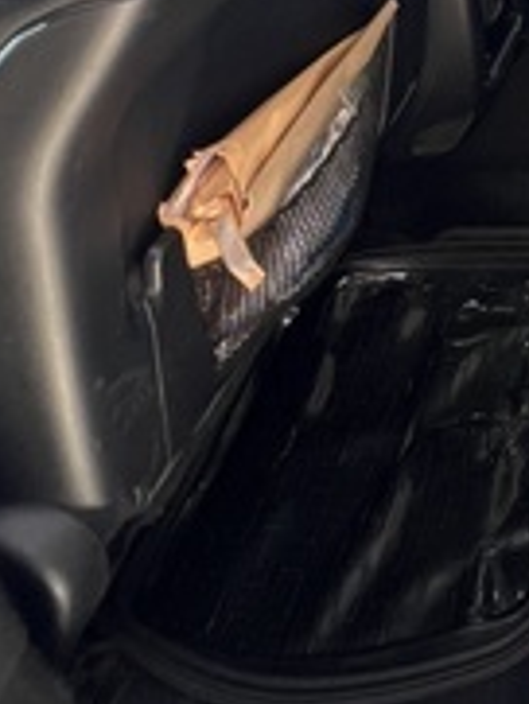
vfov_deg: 33.9
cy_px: -171
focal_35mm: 43
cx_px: 836
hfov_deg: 24.4
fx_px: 875
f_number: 1.8
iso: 50
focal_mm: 1.57
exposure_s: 1/53
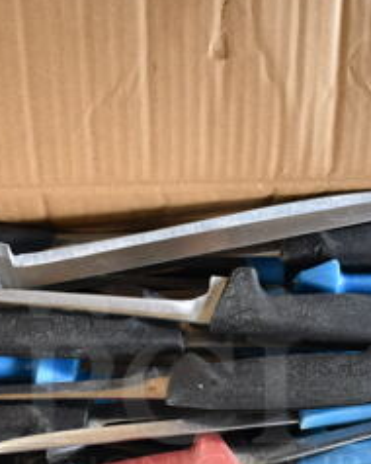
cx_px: 160
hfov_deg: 23.4
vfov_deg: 28.4
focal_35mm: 65
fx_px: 893
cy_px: 386
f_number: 3.5
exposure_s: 1/30
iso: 360
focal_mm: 18
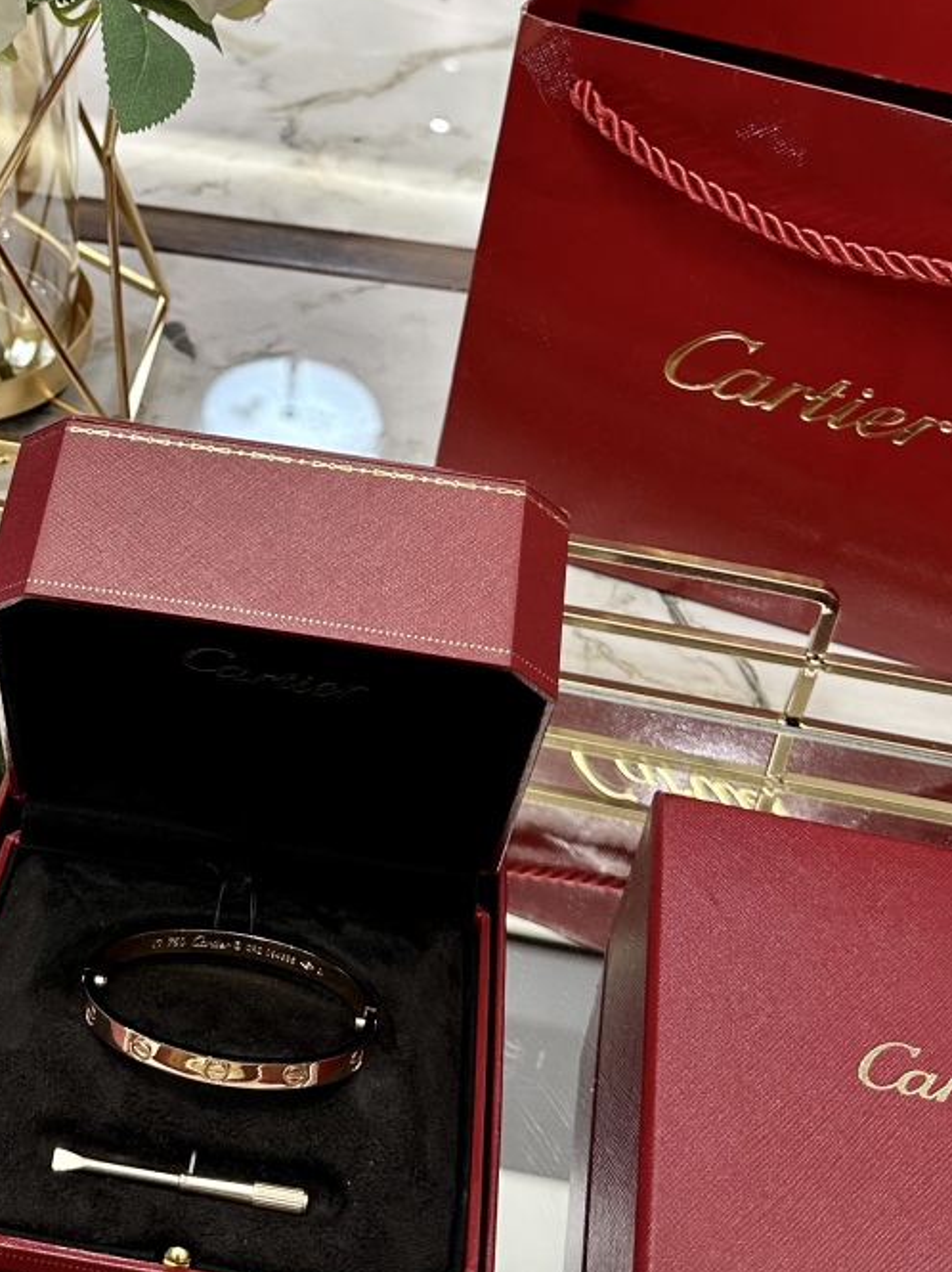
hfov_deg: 27.6
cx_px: 224
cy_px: 398
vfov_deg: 36.4
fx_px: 1909
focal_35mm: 52
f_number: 1.78
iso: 160
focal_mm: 6.86
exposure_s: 1/50
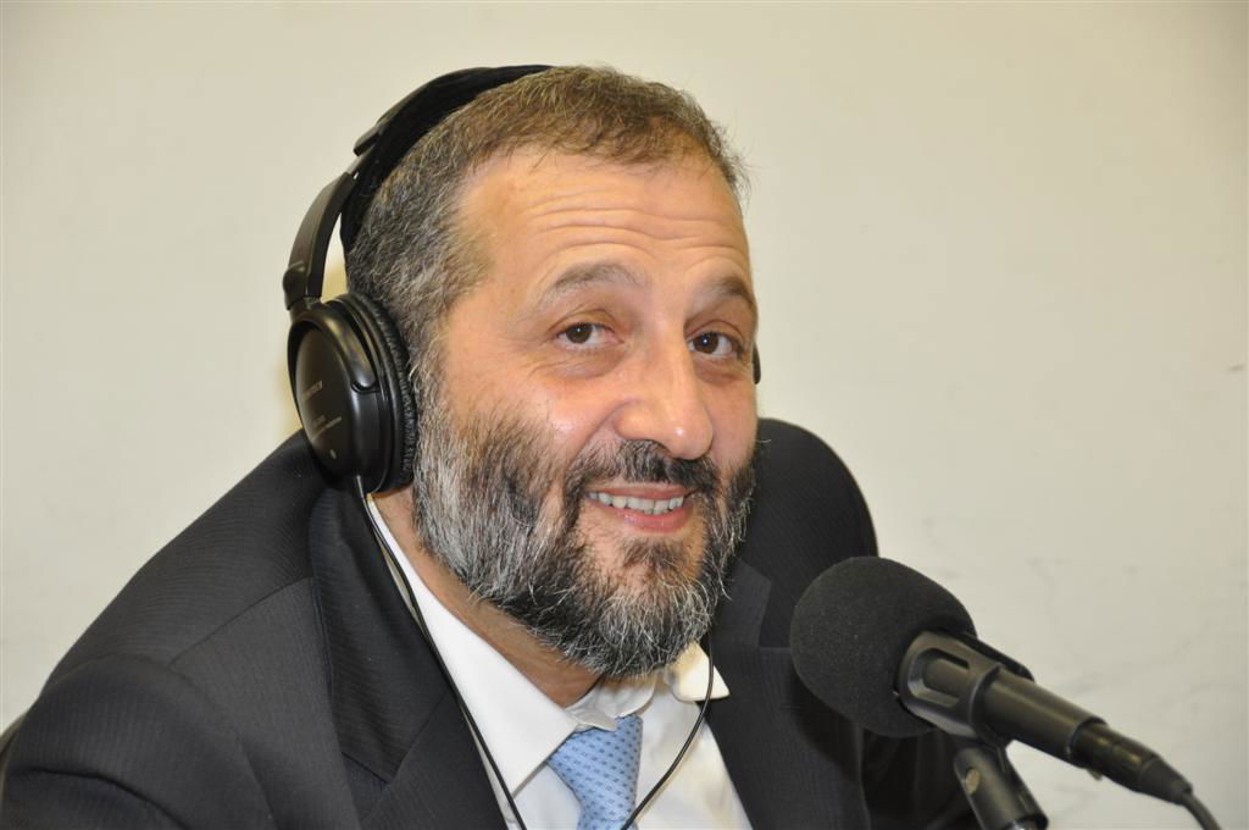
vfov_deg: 11.1
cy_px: 415
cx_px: 624
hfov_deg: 16.7
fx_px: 4262
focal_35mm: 123
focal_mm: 82
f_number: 5
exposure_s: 1/60
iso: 800
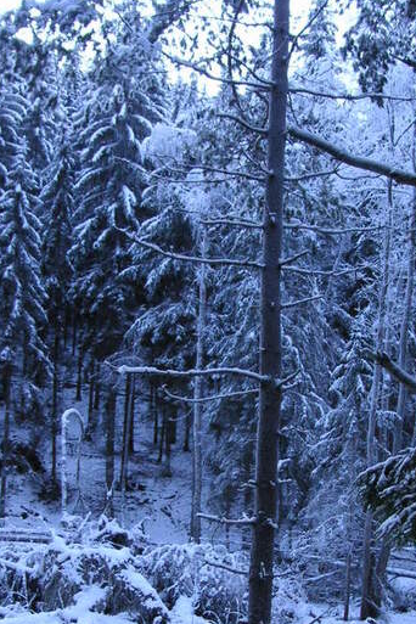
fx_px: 1040
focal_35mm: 60
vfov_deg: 33.1
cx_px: 254
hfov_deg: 22.6
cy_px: 422
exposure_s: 1/125
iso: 50
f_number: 2.8
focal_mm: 6.1
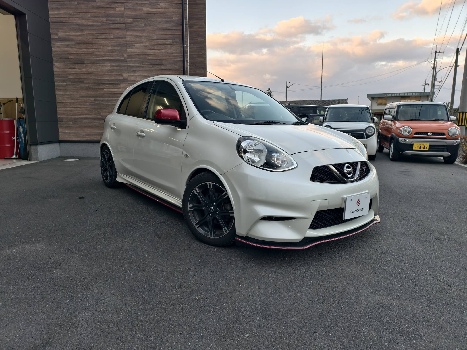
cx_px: 234
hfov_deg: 73.9
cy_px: 175
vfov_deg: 58.9
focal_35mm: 23
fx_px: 310
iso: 72
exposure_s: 1/208
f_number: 1.57
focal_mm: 6.54
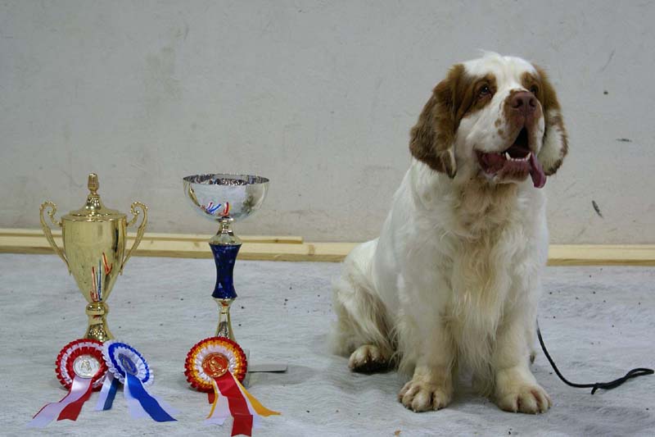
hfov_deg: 22.6
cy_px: 218
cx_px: 328
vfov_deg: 15.2
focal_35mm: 90
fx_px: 1637
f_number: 5.6
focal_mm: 60
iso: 400
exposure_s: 1/40
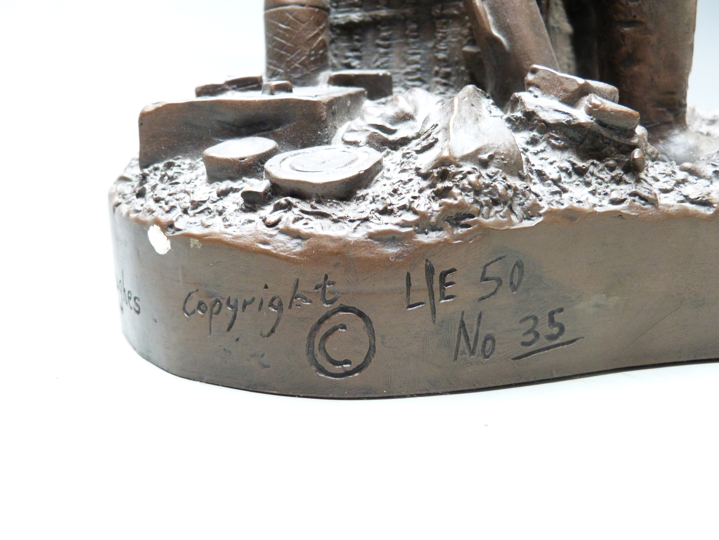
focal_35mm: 42
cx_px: 360
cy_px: 270
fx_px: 872
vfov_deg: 34.3
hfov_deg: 44.8
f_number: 3.2
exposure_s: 1/50
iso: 400
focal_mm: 7.4
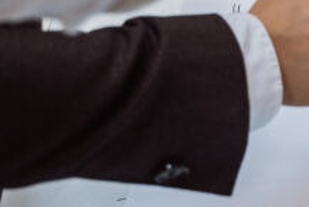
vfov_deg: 7.8
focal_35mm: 172
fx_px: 1477
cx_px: 494
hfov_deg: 11.4
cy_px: -145
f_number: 4
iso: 250
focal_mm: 36
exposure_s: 1/80
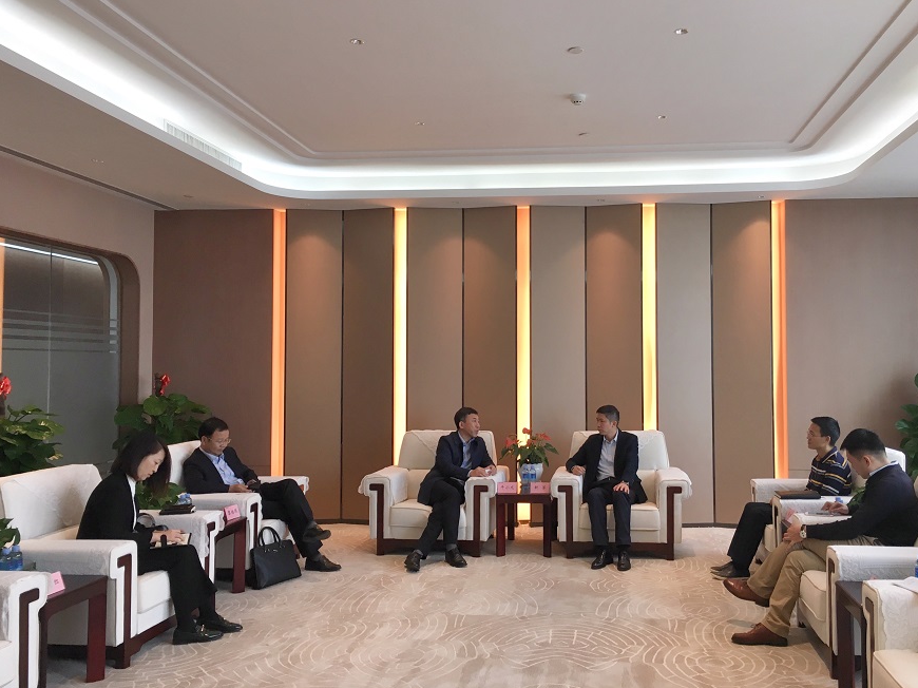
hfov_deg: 60.0
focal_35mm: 30
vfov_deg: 46.8
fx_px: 795
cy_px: 338
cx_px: 454
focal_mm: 4.15
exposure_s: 1/33
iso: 25
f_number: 2.2
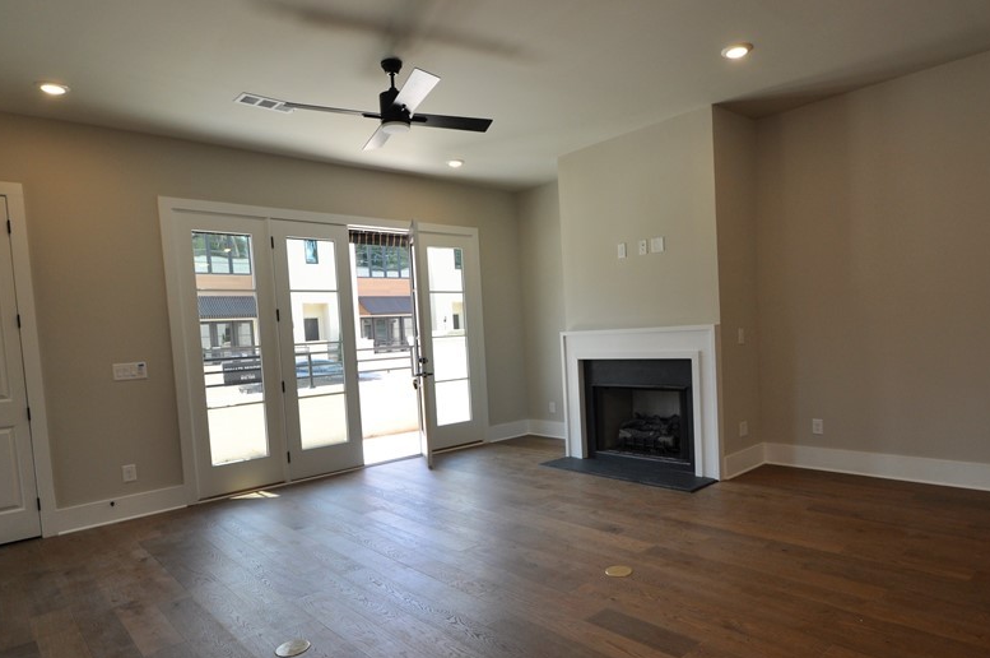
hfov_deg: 81.1
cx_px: 538
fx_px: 577
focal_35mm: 21
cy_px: 369
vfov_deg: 59.2
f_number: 5.6
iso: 220
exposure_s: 1/125
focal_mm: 10
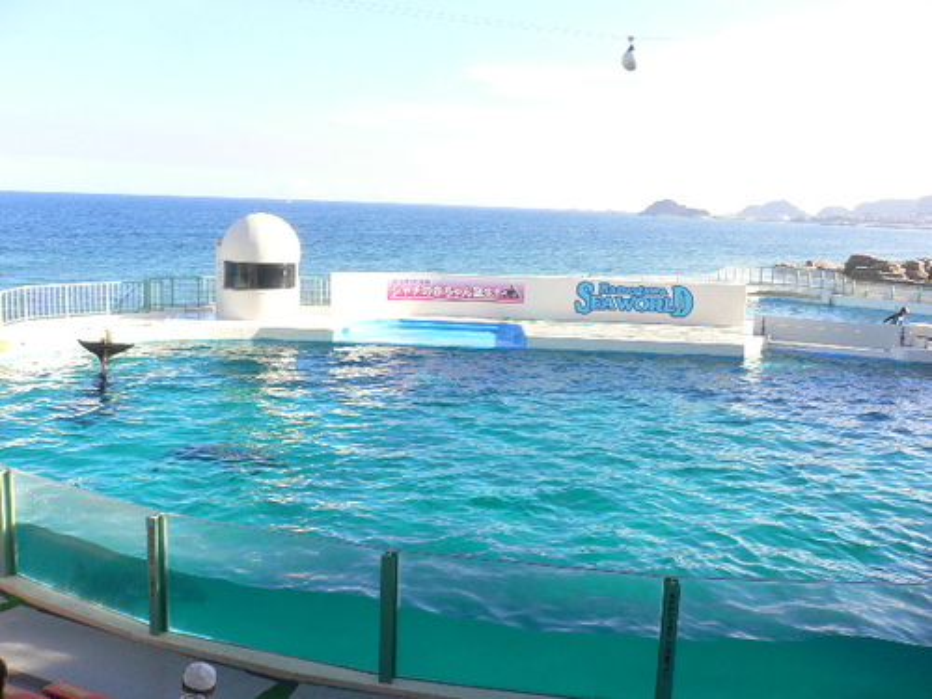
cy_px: 350
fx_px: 942
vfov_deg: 40.7
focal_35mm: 35
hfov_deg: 52.6
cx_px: 466
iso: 80
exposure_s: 1/100
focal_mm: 5.8
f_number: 5.6
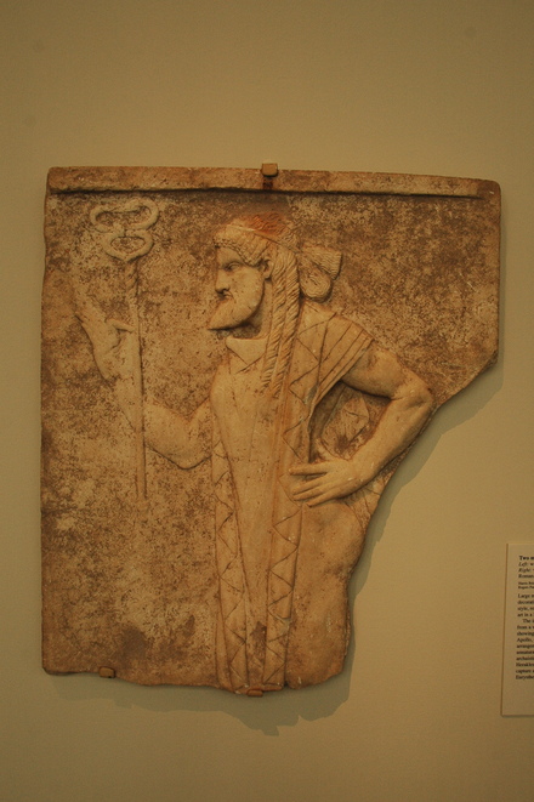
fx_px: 668
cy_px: 401
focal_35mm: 30
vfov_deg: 62.0
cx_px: 267
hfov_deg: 43.6
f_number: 6.3
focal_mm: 20
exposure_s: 1/160
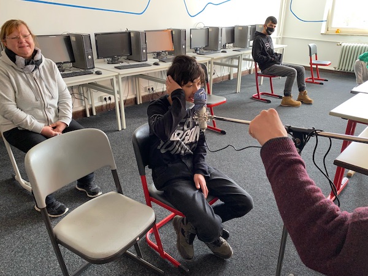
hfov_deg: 67.3
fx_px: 276
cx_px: 184
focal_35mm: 26
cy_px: 138
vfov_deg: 53.1
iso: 160
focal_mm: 4.25
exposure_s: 1/60
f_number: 1.8
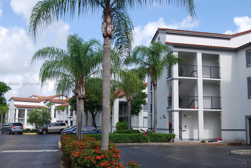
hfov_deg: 49.5
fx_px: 272
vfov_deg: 34.3
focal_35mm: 39
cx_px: 126
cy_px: 84
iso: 100
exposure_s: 1/200
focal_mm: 26
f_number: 7.1
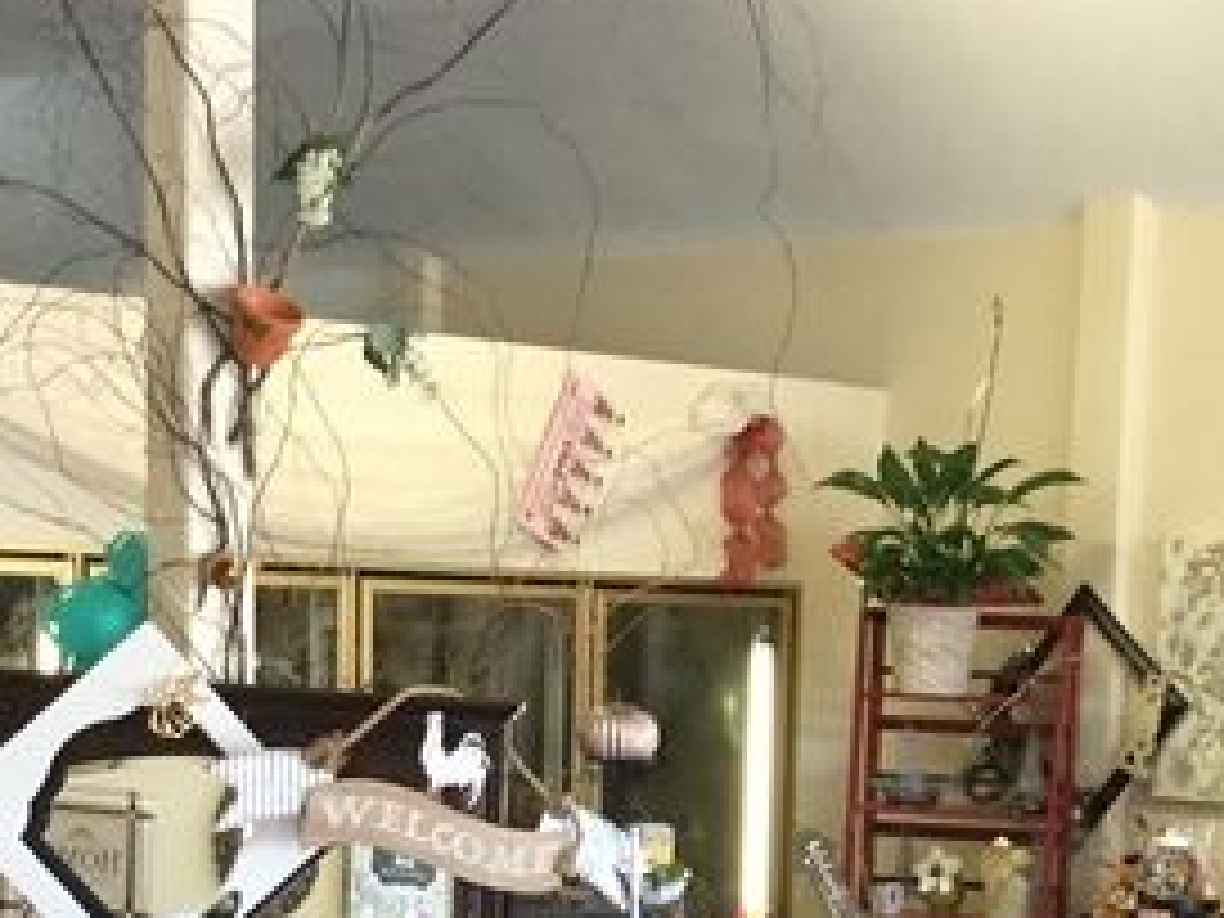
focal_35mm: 82
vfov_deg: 17.2
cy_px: 1112
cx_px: 936
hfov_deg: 23.6
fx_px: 2899
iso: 100
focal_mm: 3.3
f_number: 2.4
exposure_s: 1/30
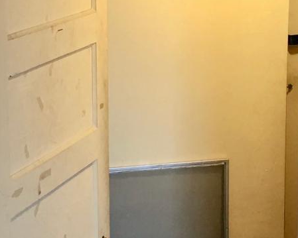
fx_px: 1111
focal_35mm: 126
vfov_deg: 12.2
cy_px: 46
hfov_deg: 15.2
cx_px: 210
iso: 25
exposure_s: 1/15
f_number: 2.2
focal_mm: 4.15
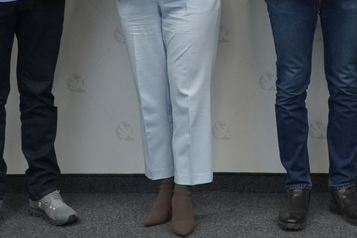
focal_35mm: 110
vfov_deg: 11.9
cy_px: -116
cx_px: 343
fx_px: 1087
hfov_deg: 18.3
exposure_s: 1/160
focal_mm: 23
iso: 1000
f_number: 4
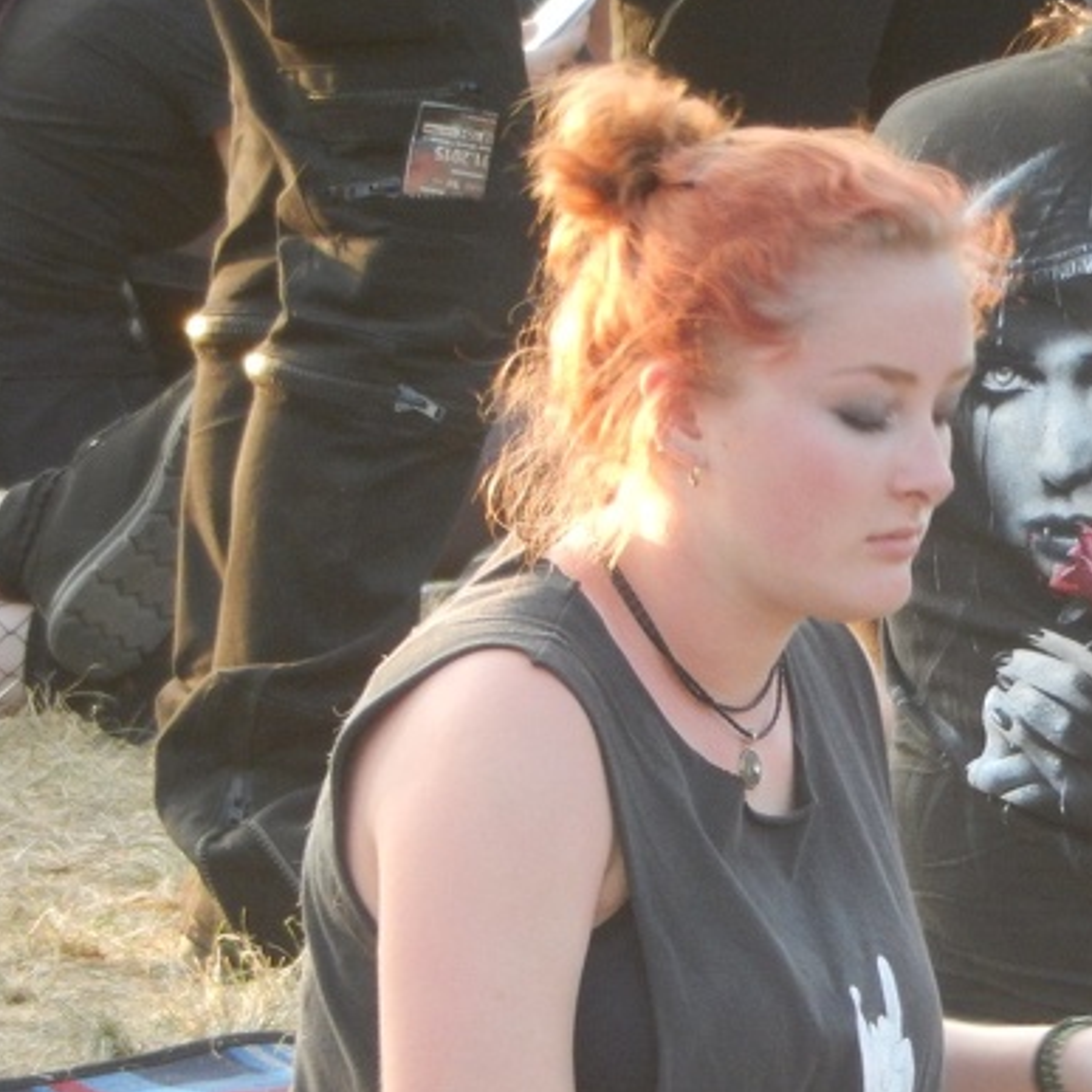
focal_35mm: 995
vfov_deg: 1.8
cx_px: 827
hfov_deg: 1.8
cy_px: 830
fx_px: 35512
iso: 400
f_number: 6.3
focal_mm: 99
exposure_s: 1/60
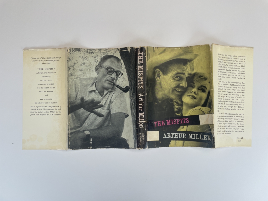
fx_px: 201
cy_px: 100
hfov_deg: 67.3
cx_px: 134
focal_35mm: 26
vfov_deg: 53.1
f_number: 1.6
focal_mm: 4.2
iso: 32
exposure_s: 1/286
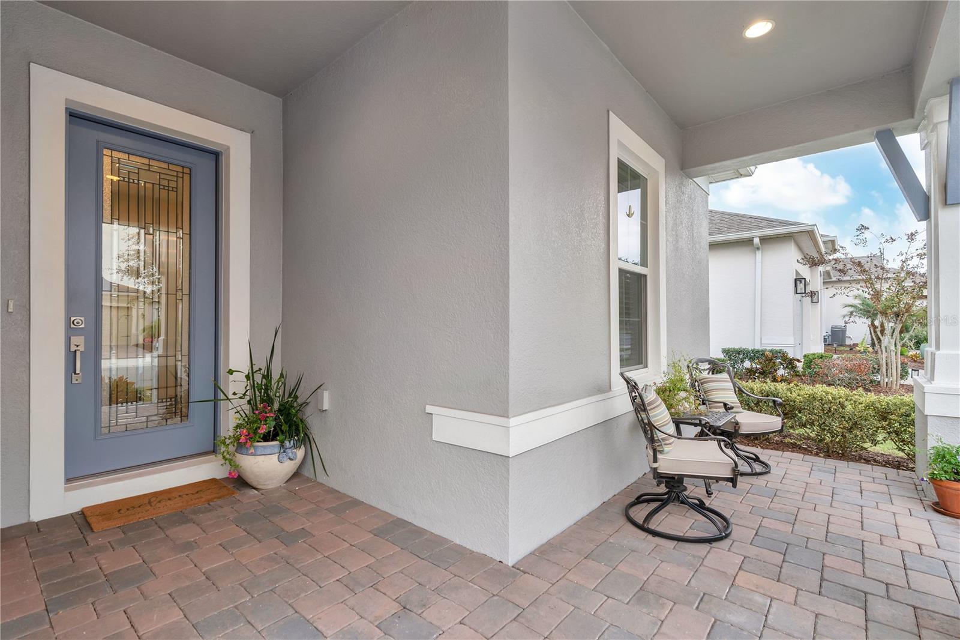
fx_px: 427
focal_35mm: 16
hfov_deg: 96.7
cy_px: 320
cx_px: 480
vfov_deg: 73.7
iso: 200
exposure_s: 1/60
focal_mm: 16
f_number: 4
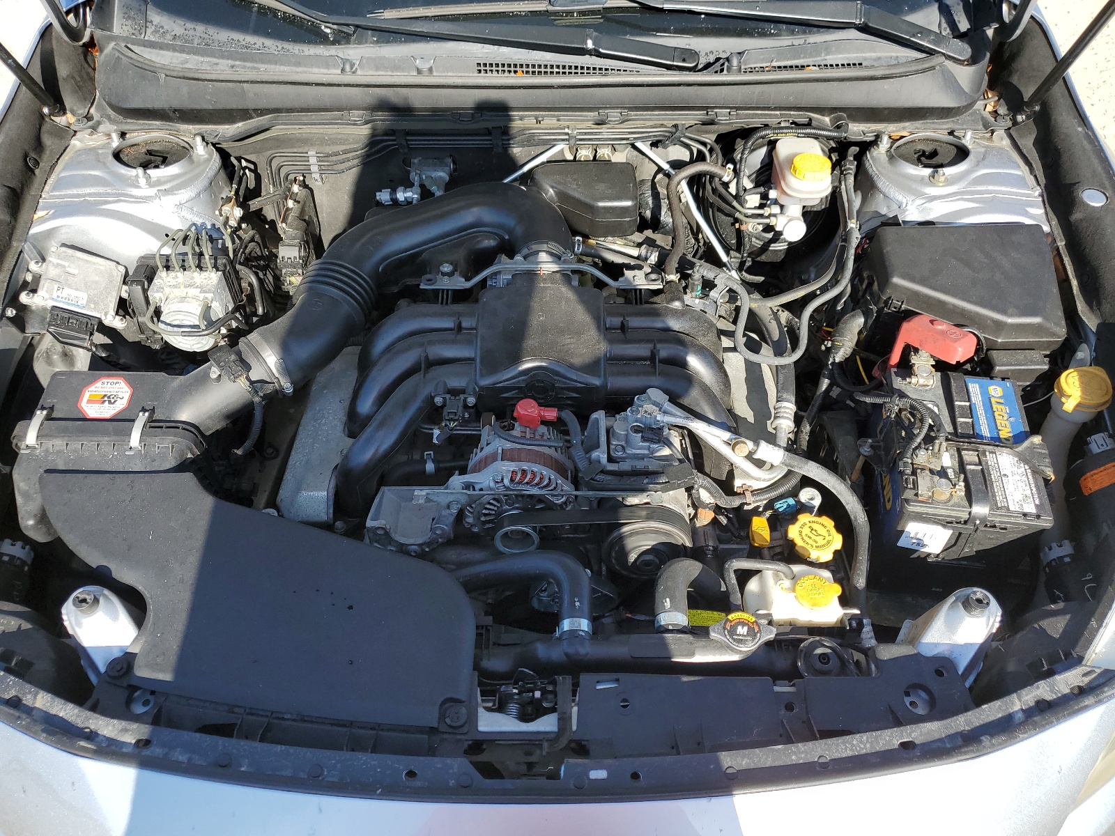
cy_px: 418
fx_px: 837
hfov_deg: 67.3
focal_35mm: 26
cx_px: 558
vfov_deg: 53.1
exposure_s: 1/1000
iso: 50
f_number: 1.5
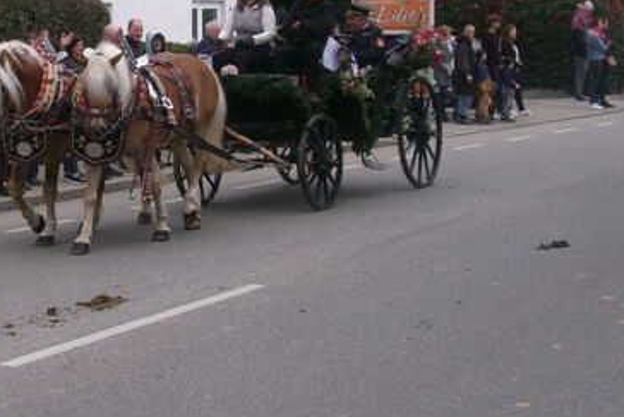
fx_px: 1543
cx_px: 71
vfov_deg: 15.3
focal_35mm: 89
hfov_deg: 22.3
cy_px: 112
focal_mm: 8.5
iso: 100
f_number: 4.2
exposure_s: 1/280
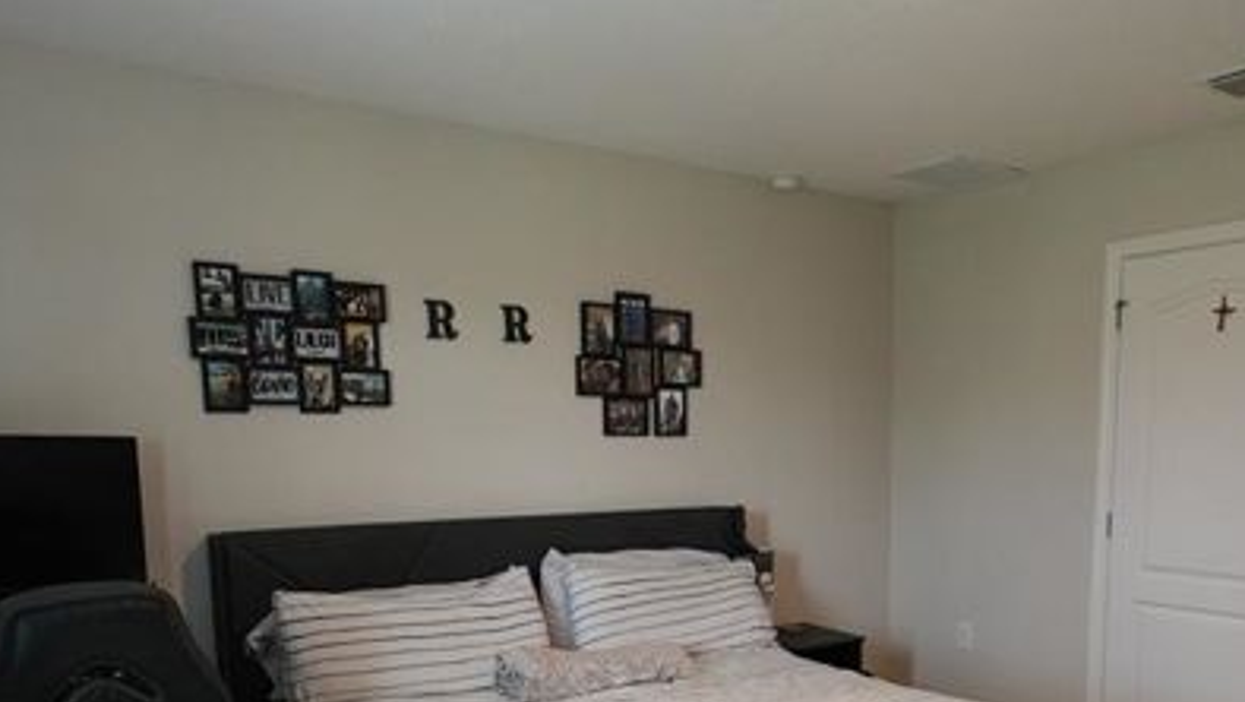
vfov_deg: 36.9
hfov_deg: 63.4
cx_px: 779
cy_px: 610
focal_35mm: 30
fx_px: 991
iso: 1250
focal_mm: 11
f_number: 3.2
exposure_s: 1/160
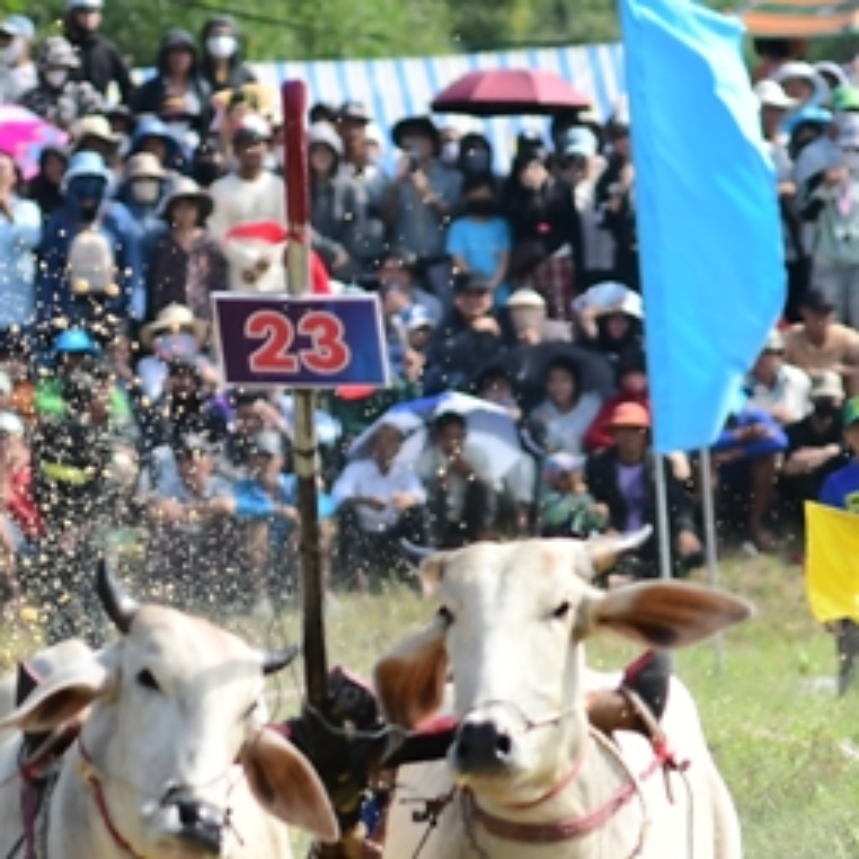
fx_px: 31444
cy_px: 896
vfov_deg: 1.6
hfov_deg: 1.6
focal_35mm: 1120
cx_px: -24
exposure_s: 1/640
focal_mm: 200
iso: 200
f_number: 4
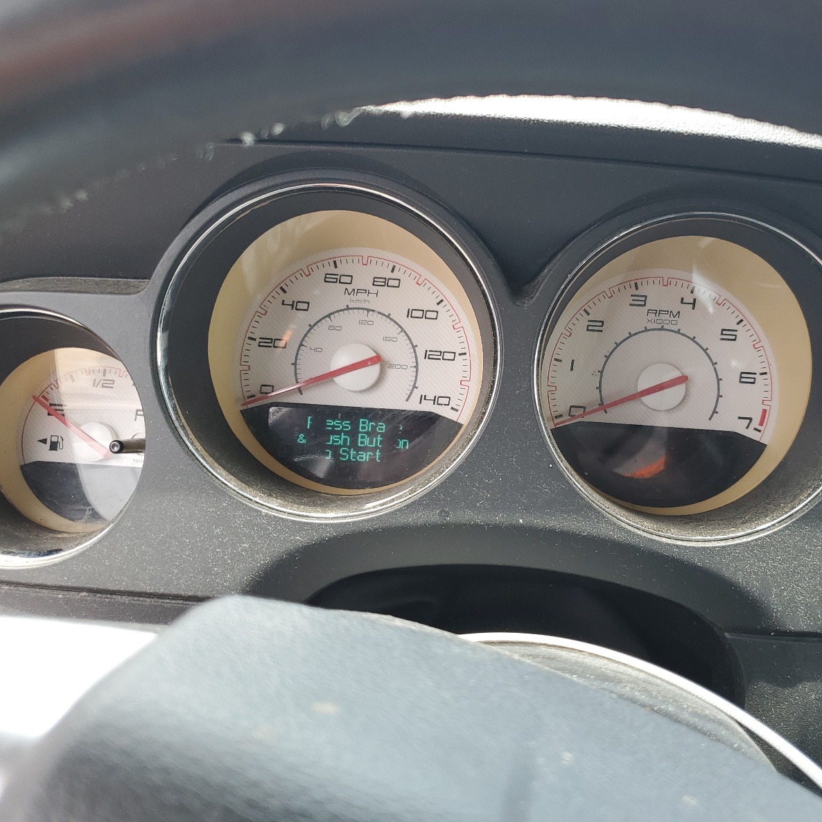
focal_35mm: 31
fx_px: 833
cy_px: 407
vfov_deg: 52.5
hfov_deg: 51.9
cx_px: 521
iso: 50
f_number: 1.5
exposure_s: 1/128
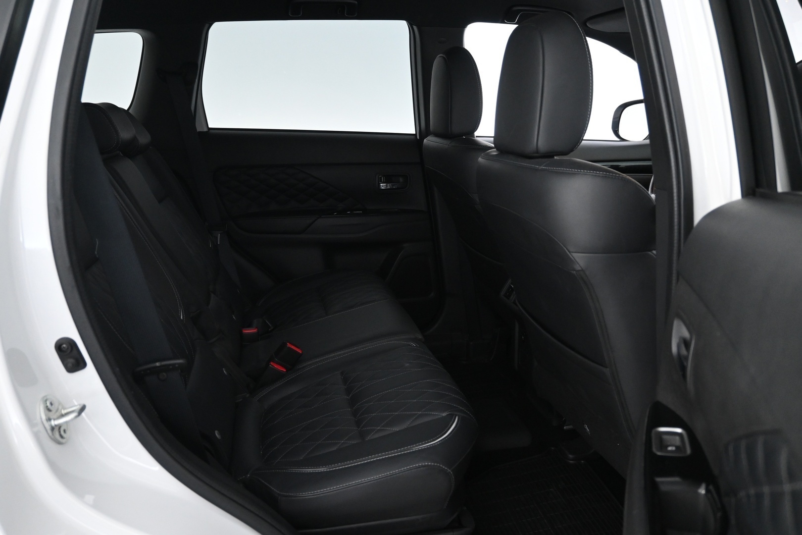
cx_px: 401
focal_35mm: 29
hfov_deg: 63.2
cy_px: 268
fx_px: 652
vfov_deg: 44.6
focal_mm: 19.5
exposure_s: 1/30
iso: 2000
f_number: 3.8
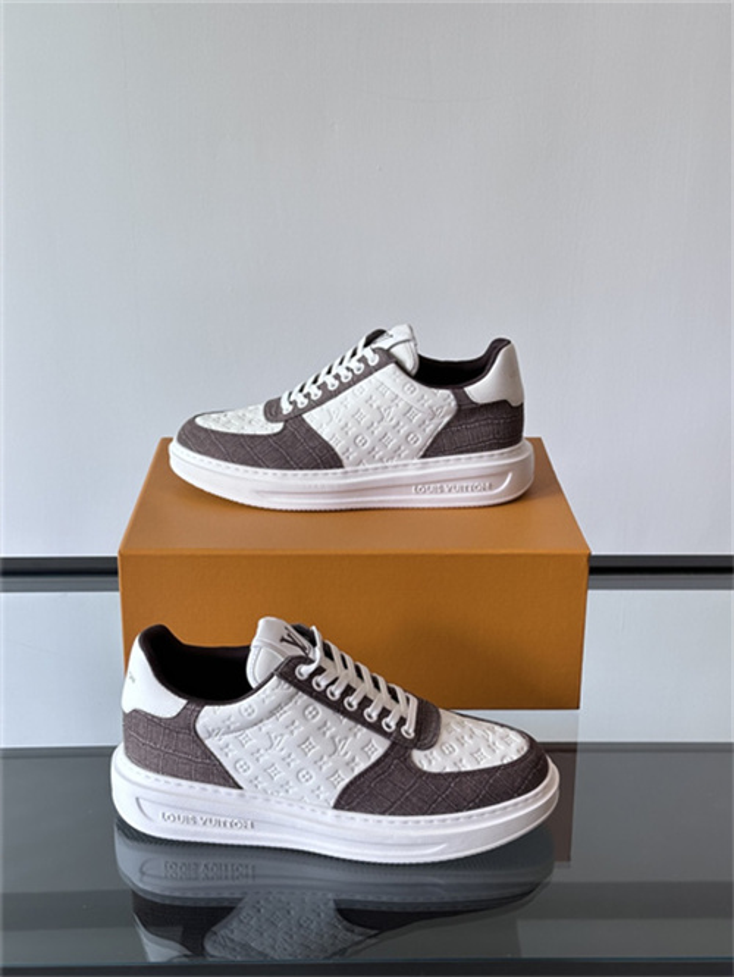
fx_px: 1355
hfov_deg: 30.3
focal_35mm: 48
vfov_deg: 39.6
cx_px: 367
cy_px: 488
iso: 64
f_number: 1.78
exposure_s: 1/196
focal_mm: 6.86
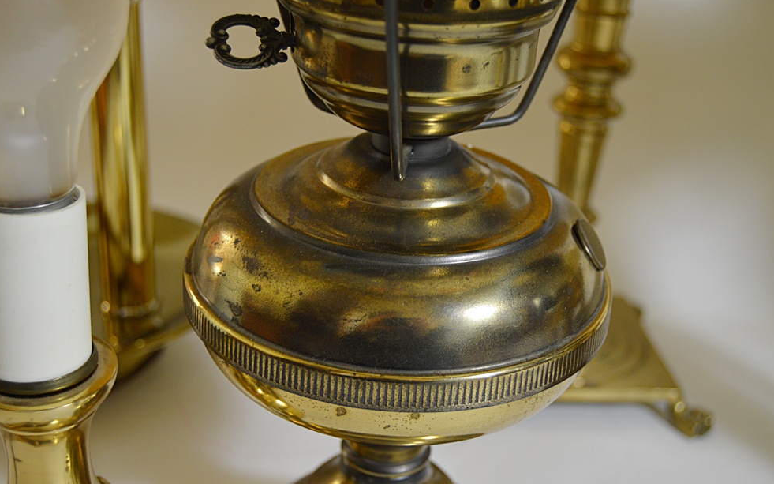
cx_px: 391
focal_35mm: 55
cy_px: 254
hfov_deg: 37.2
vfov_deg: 23.7
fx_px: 1150
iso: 560
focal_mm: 35
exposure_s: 1/60
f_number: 4.5
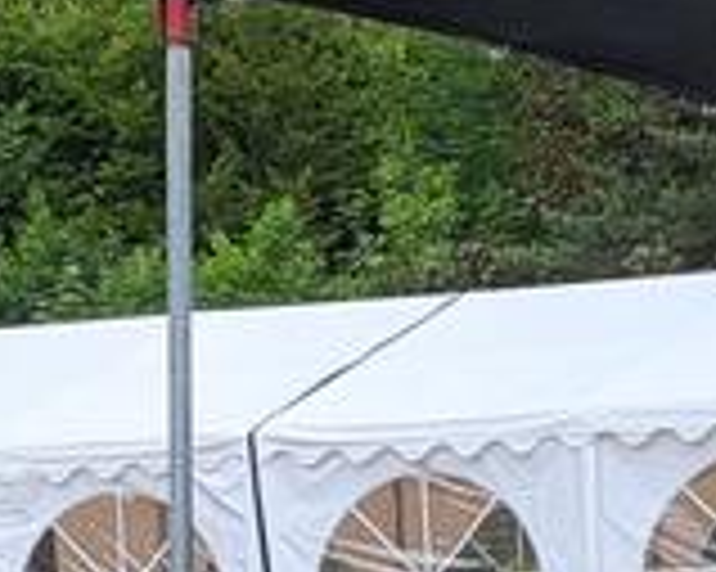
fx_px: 2923
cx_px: 248
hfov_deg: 13.9
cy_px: 721
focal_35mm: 138
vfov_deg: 10.9
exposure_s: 1/973
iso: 40
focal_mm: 5.4
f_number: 1.8
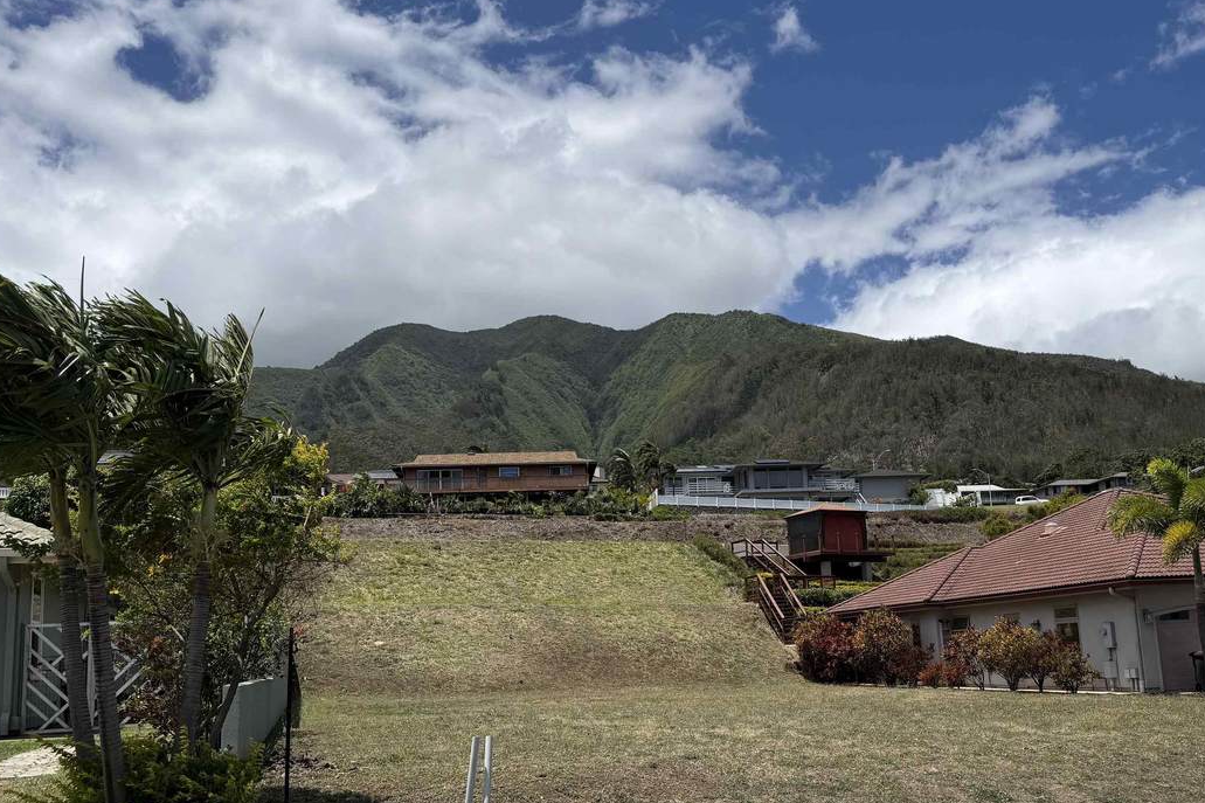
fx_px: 1037
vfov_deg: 42.1
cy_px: 492
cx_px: 658
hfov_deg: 60.2
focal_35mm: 31
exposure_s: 1/9091
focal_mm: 6.76
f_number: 1.78
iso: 80
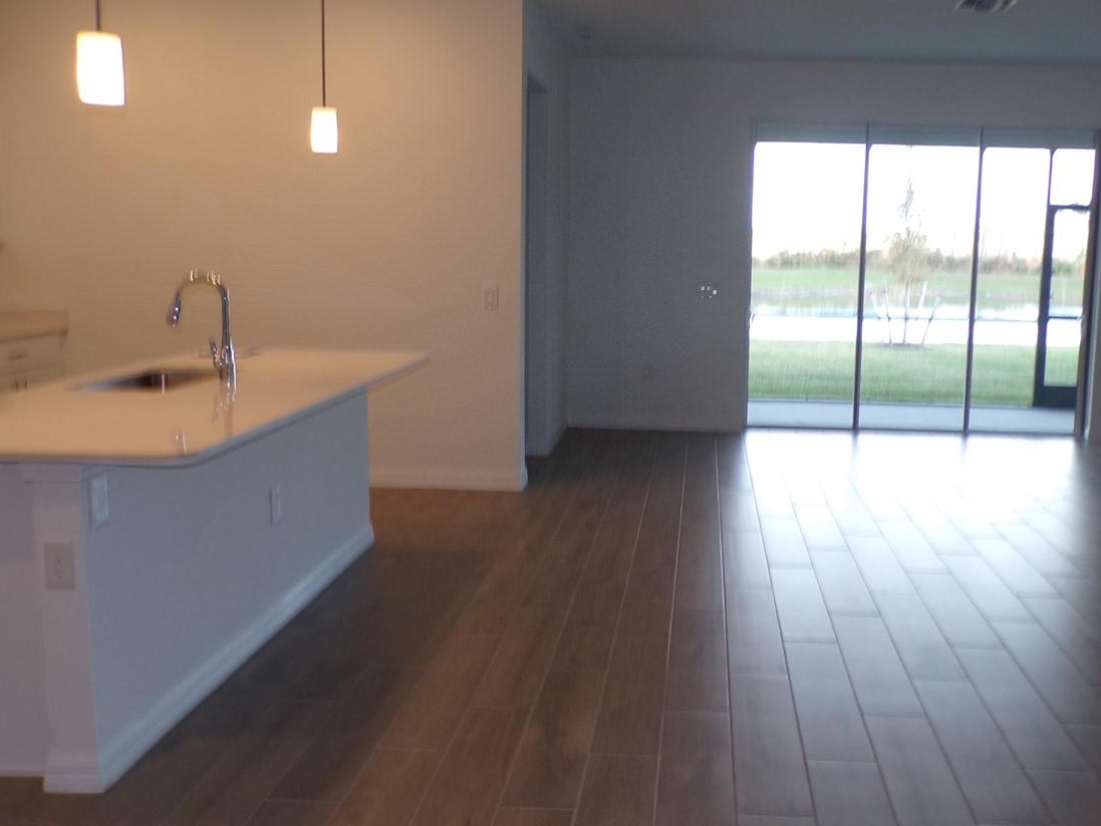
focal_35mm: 35
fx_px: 1113
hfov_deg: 52.2
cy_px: 352
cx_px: 664
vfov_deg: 40.6
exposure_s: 1/38
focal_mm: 4.3
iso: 100
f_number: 3
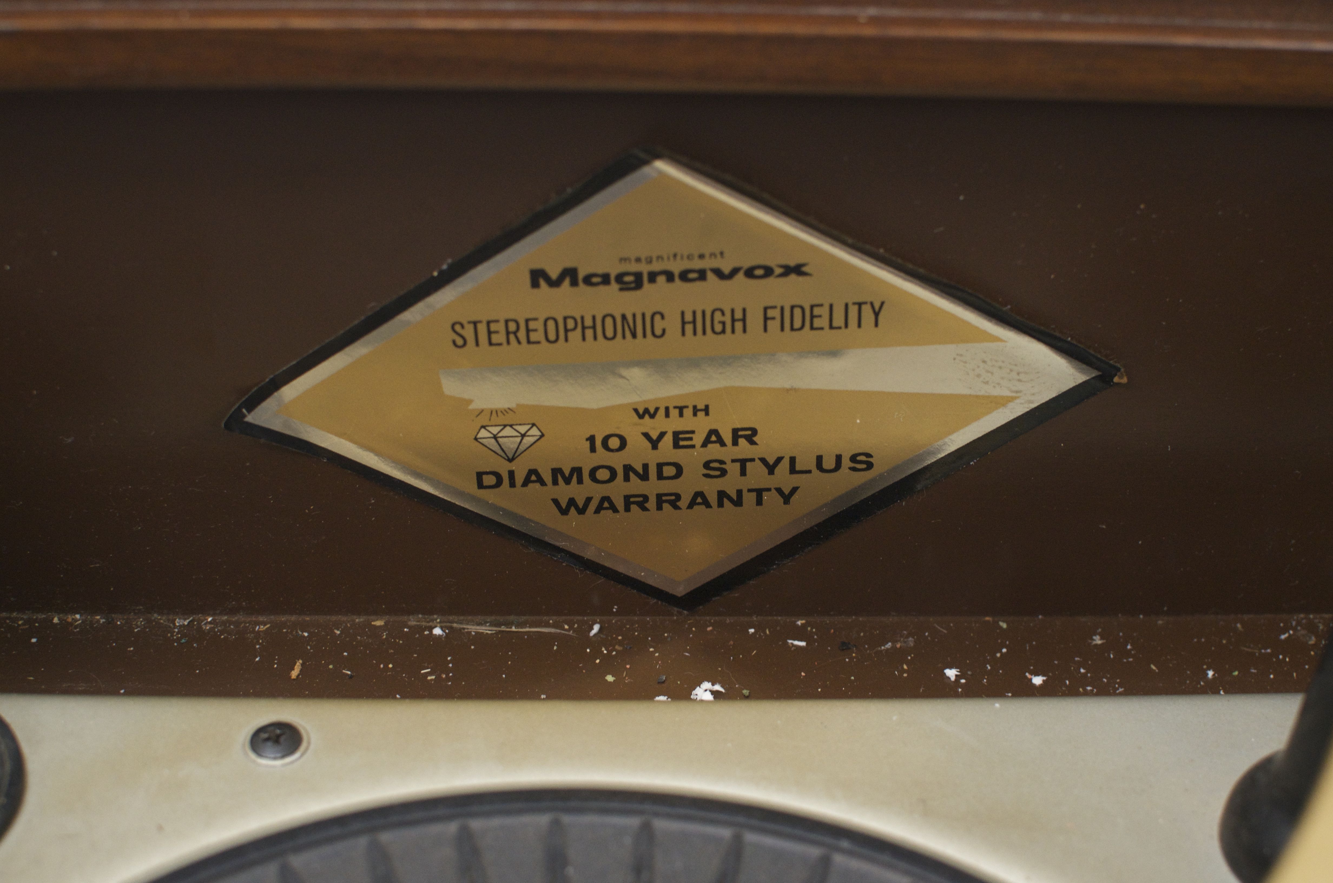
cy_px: 442
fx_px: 1940
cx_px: 666
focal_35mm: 52
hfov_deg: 37.9
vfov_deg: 25.6
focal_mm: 35
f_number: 4
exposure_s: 1/125
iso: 1000
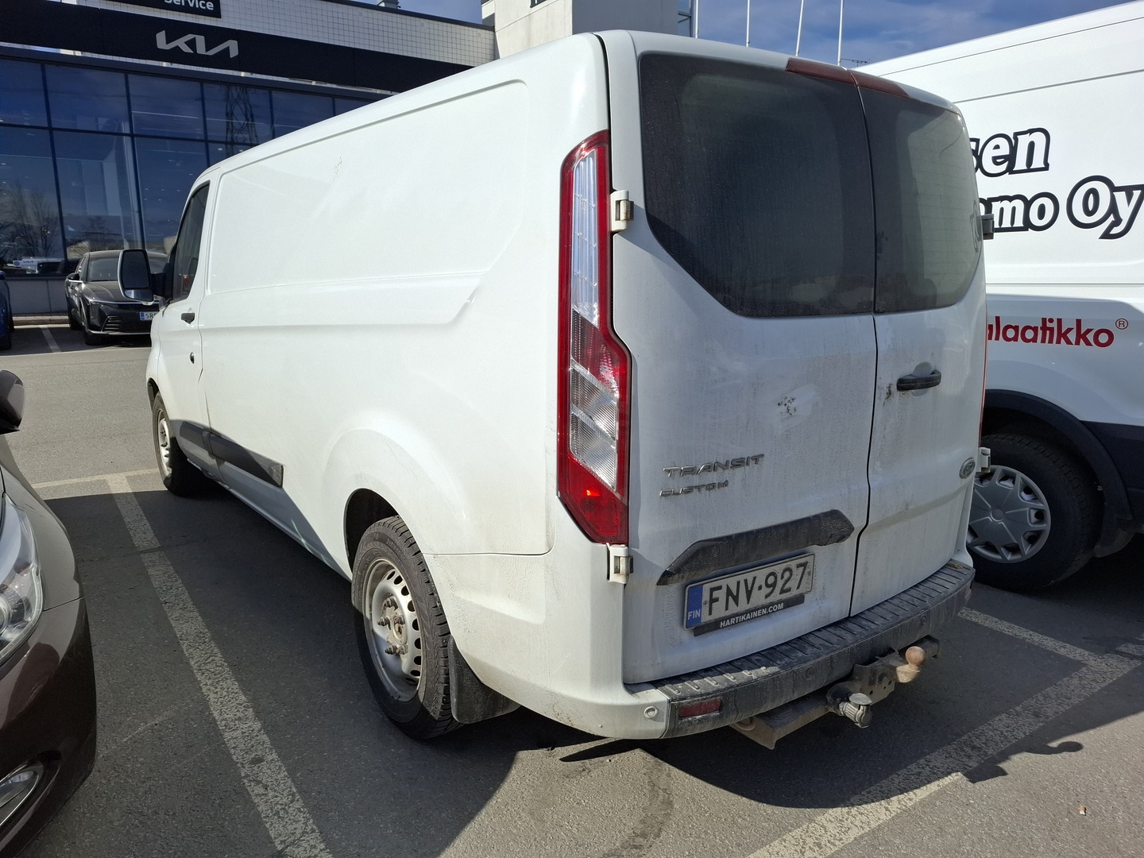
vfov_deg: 58.9
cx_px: 572
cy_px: 429
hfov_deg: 73.9
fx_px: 760
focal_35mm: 23
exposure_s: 1/3802
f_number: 1.8
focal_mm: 5.54
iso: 50
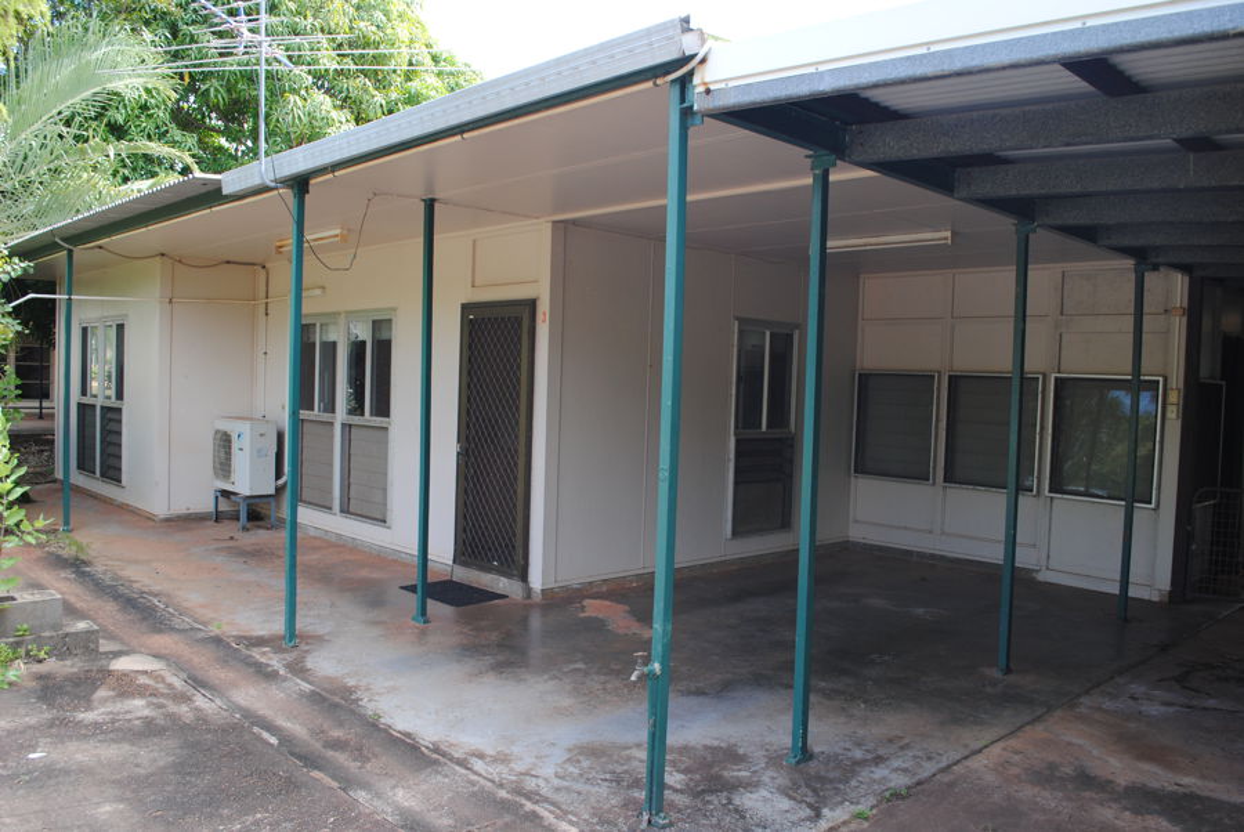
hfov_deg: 67.3
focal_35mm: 27
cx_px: 622
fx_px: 934
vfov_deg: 48.0
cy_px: 416
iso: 200
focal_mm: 18
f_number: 5
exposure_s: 1/100
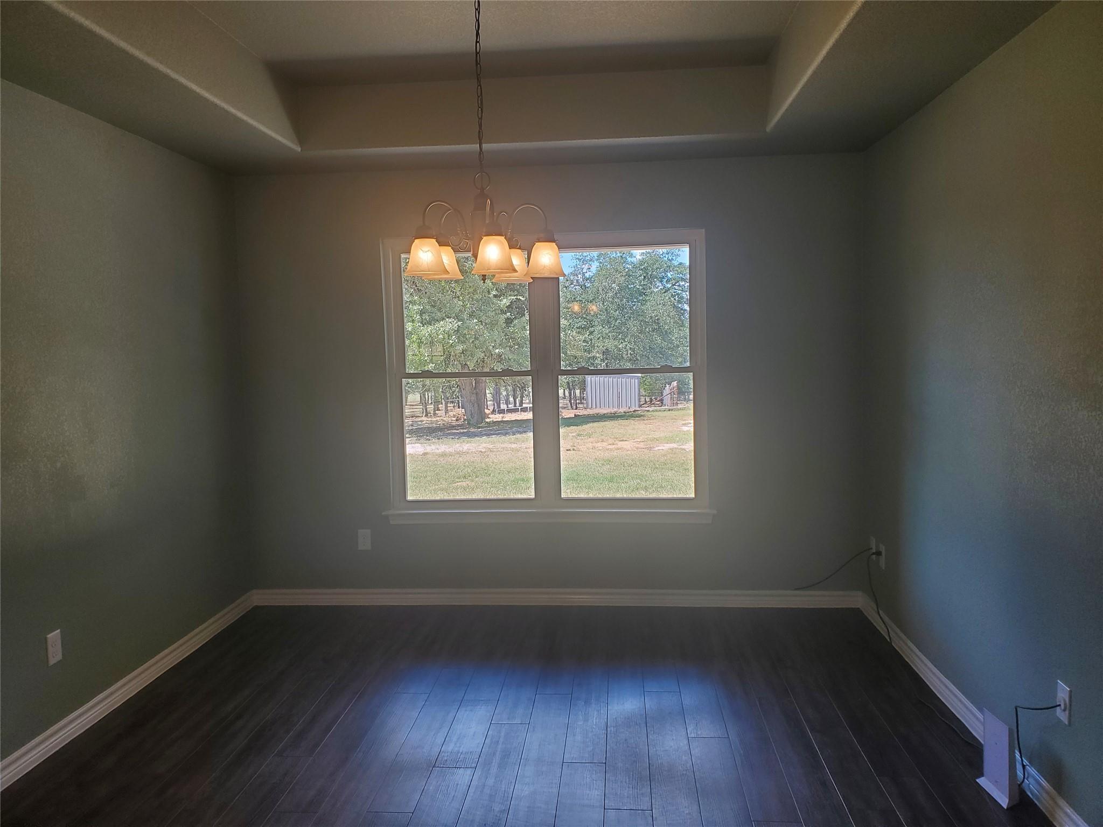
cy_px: 414
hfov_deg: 67.3
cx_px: 552
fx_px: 828
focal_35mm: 26
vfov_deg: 53.1
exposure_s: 1/120
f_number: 2.4
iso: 80
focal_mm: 4.3
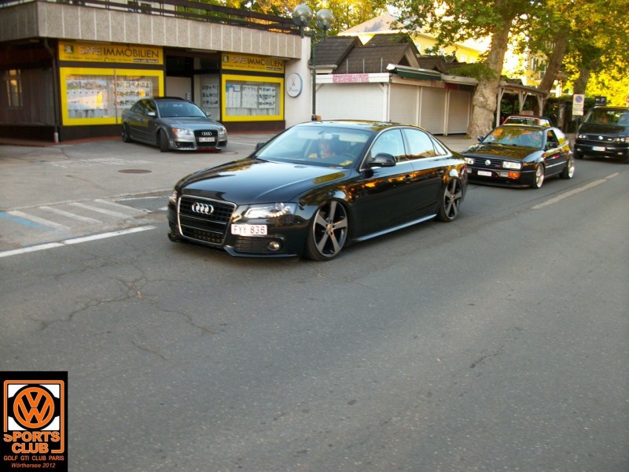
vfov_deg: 41.8
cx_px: 314
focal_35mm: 34
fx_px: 618
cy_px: 236
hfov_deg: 54.0
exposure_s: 1/54
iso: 80
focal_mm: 5.7
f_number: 2.9
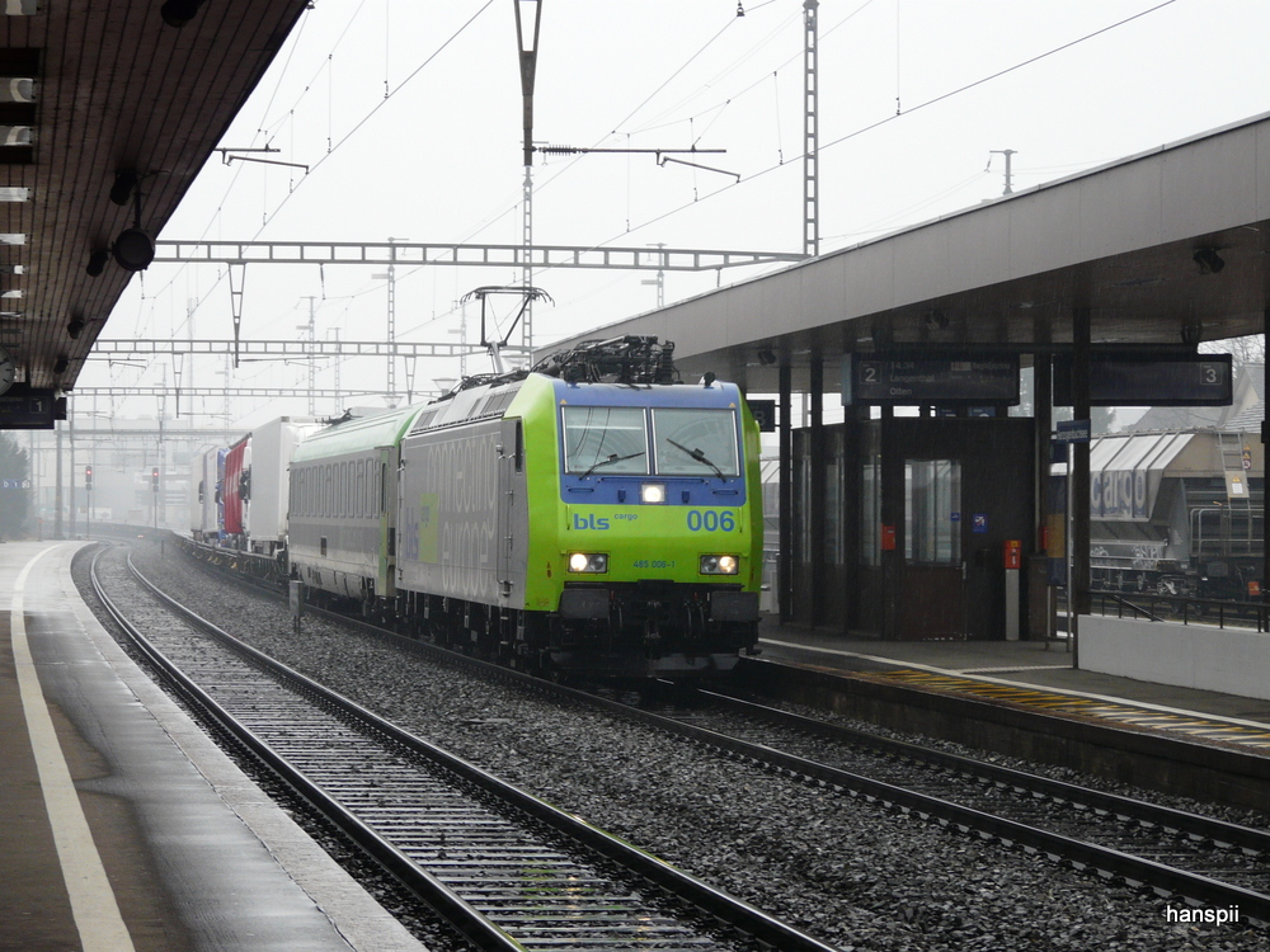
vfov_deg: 13.6
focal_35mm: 109
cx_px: 635
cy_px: 476
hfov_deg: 18.0
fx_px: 3999
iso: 100
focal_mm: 18
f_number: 3.6
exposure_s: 1/125
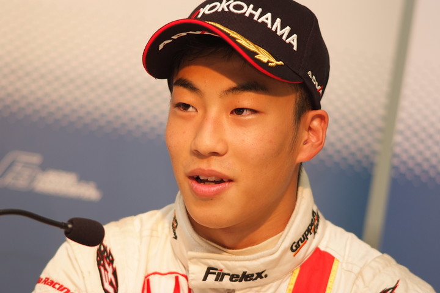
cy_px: 146
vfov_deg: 5.1
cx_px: 220
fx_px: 3300
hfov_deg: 7.6
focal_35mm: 270
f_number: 2.8
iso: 400
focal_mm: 180
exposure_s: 1/125
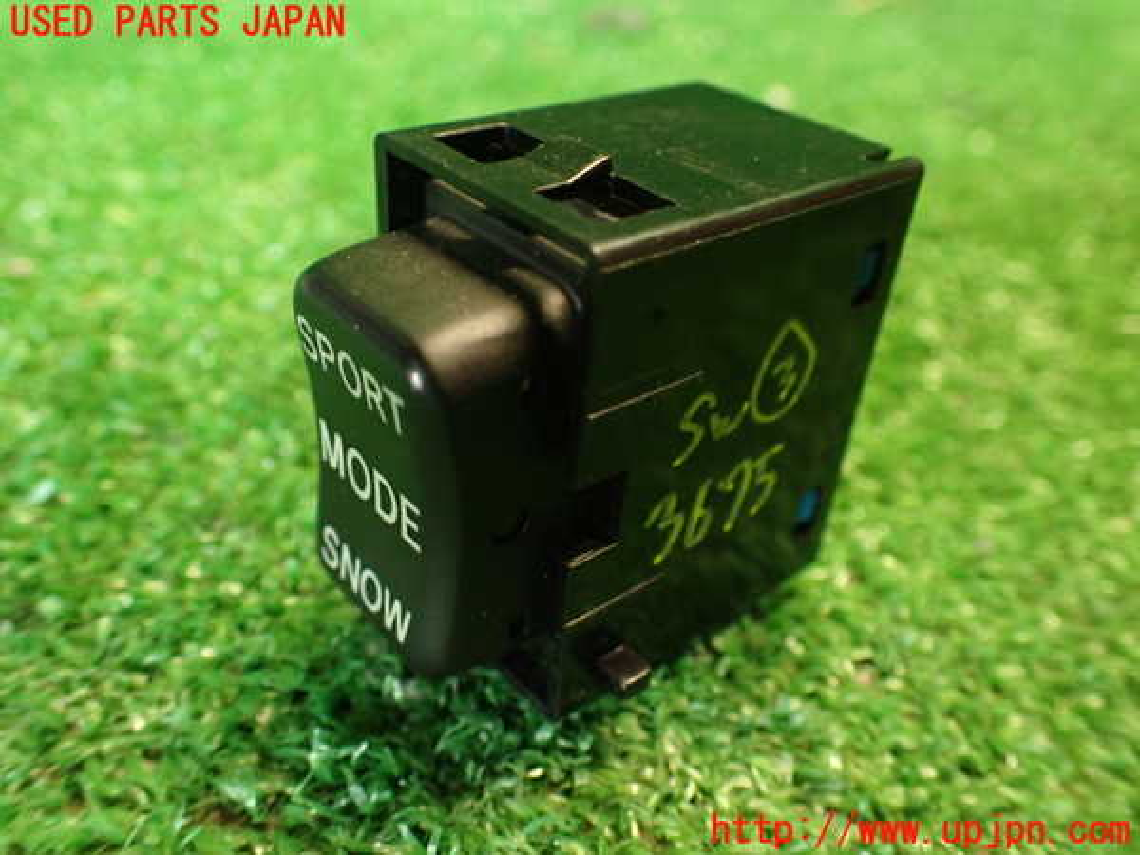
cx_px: 570
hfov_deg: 60.0
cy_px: 428
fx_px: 988
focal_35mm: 30
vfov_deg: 46.8
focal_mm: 5.4
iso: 800
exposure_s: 1/30
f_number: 2.3
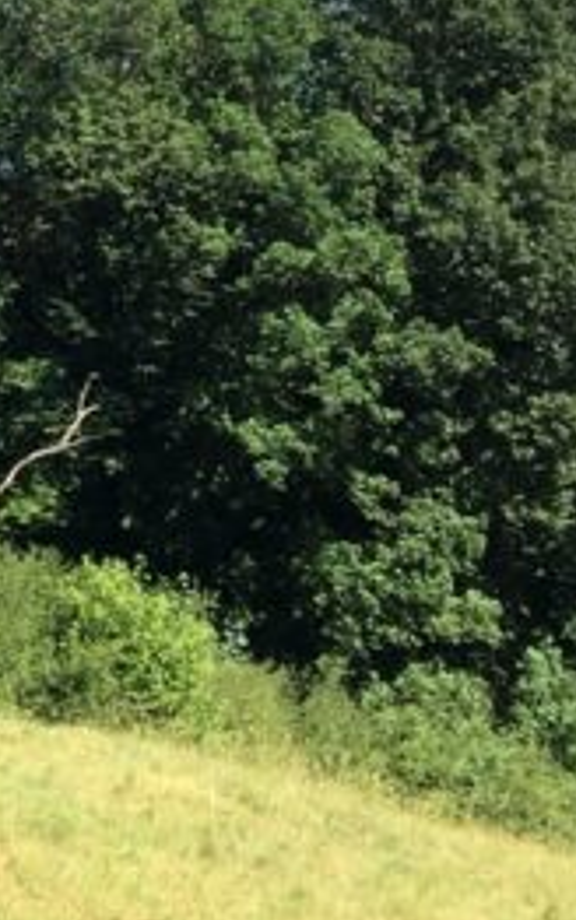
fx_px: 3011
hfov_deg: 10.3
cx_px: -481
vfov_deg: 17.1
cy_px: 88
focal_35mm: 120
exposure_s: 1/938
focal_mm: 4.15
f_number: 2.2
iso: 25
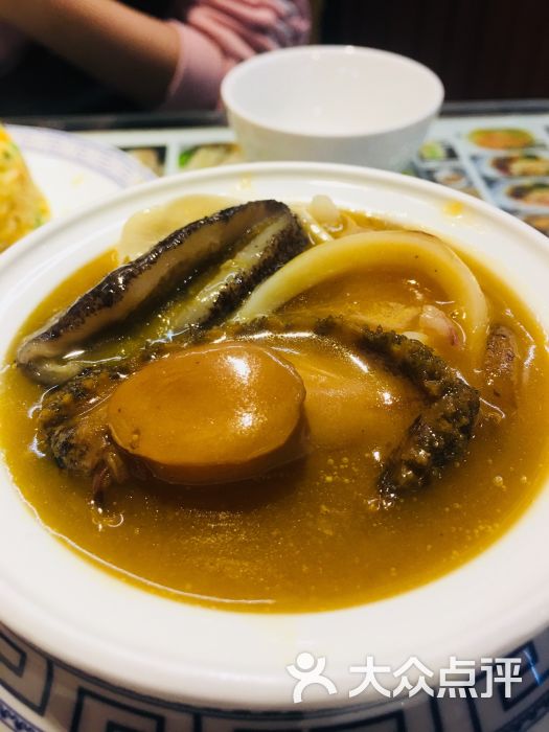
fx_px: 613
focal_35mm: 29
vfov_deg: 61.7
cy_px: 366
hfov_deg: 48.2
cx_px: 274
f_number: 2.2
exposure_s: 1/33
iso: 40
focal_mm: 4.15
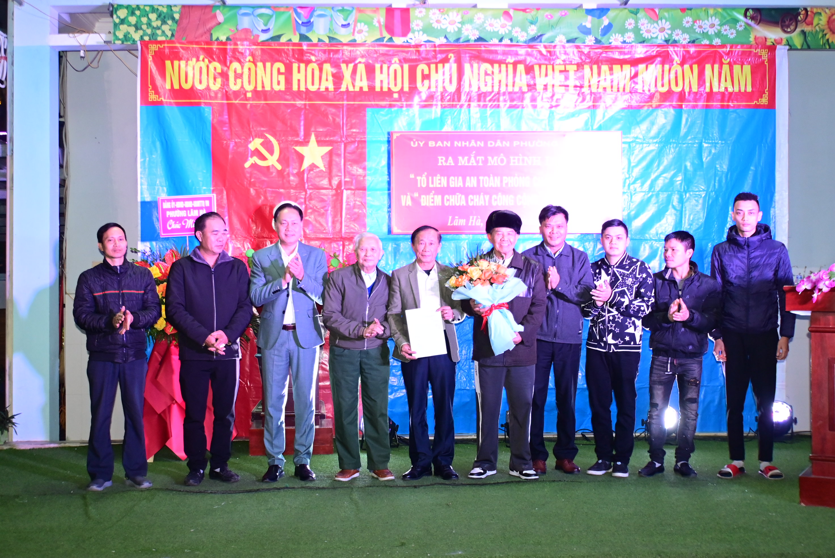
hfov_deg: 41.1
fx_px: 1114
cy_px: 279
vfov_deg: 28.1
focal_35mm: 48
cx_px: 418
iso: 2000
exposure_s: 1/200
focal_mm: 32
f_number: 4
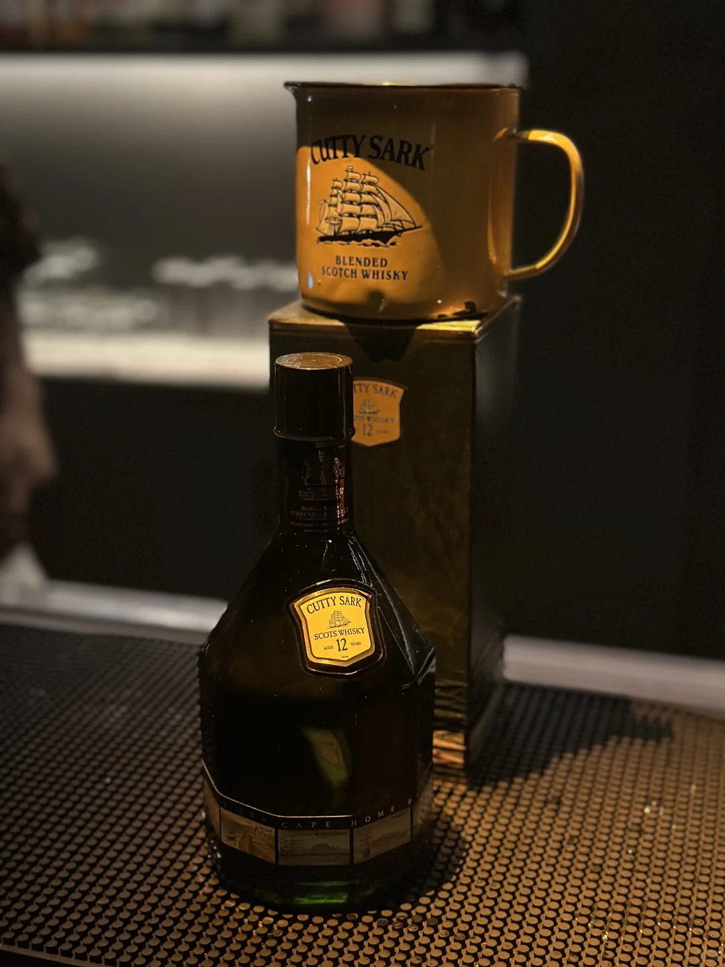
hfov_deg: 30.3
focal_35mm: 48
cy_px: 484
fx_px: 1340
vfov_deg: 39.7
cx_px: 362
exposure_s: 1/25
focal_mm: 6.86
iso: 1000
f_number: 1.78
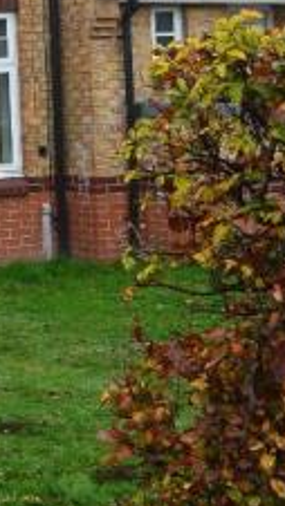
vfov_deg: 23.8
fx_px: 1183
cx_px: -284
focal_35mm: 88
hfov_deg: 12.2
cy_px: 95
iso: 110
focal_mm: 11
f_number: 4
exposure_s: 1/250
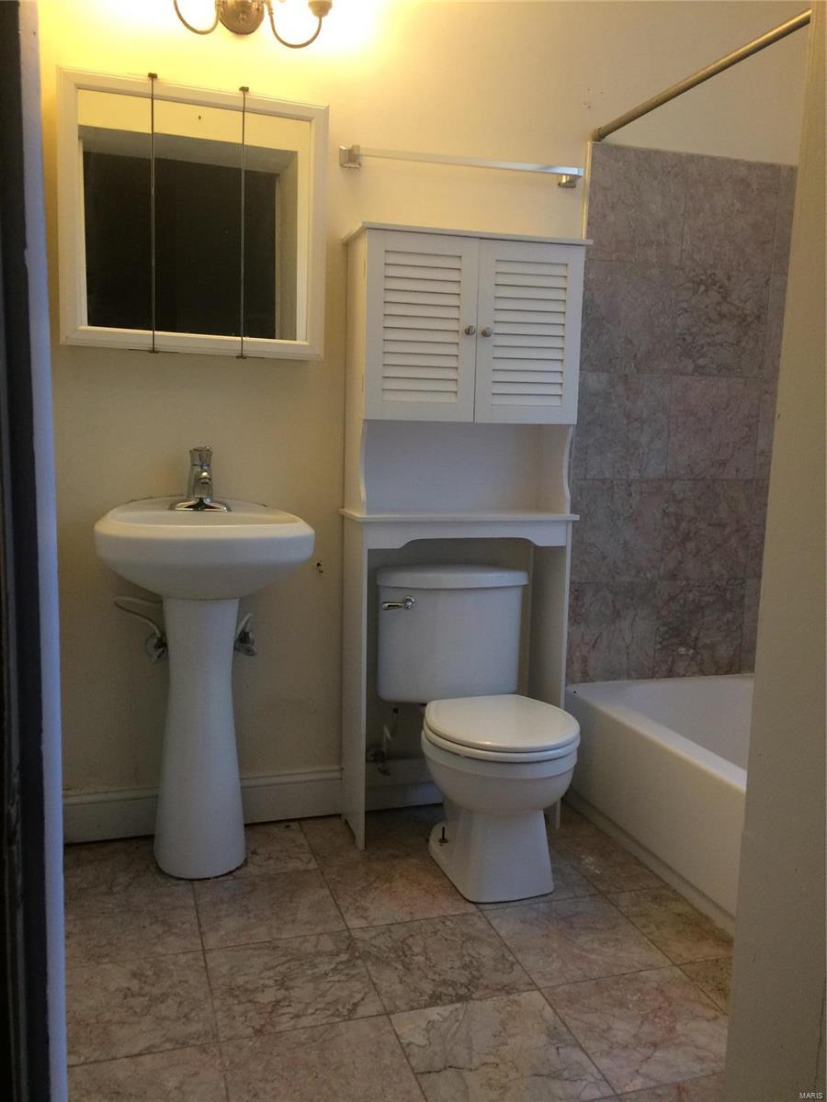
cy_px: 551
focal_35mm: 29
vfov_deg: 61.7
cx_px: 414
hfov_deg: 48.2
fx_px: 924
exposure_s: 1/30
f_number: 2.2
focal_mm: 4.15
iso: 125
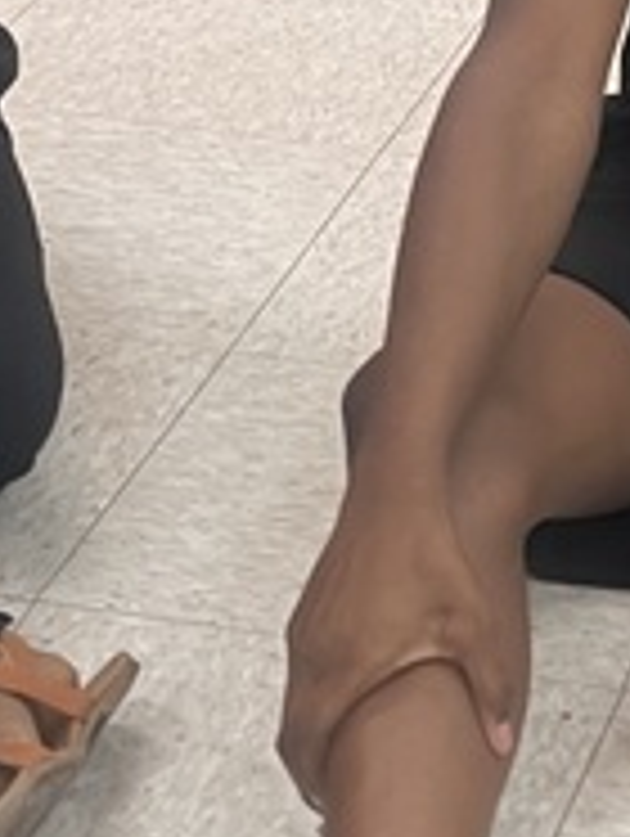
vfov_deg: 13.4
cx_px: 572
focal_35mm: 143
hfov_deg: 10.3
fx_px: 3462
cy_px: 1012
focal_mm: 5.7
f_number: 1.5
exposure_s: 1/60
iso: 100
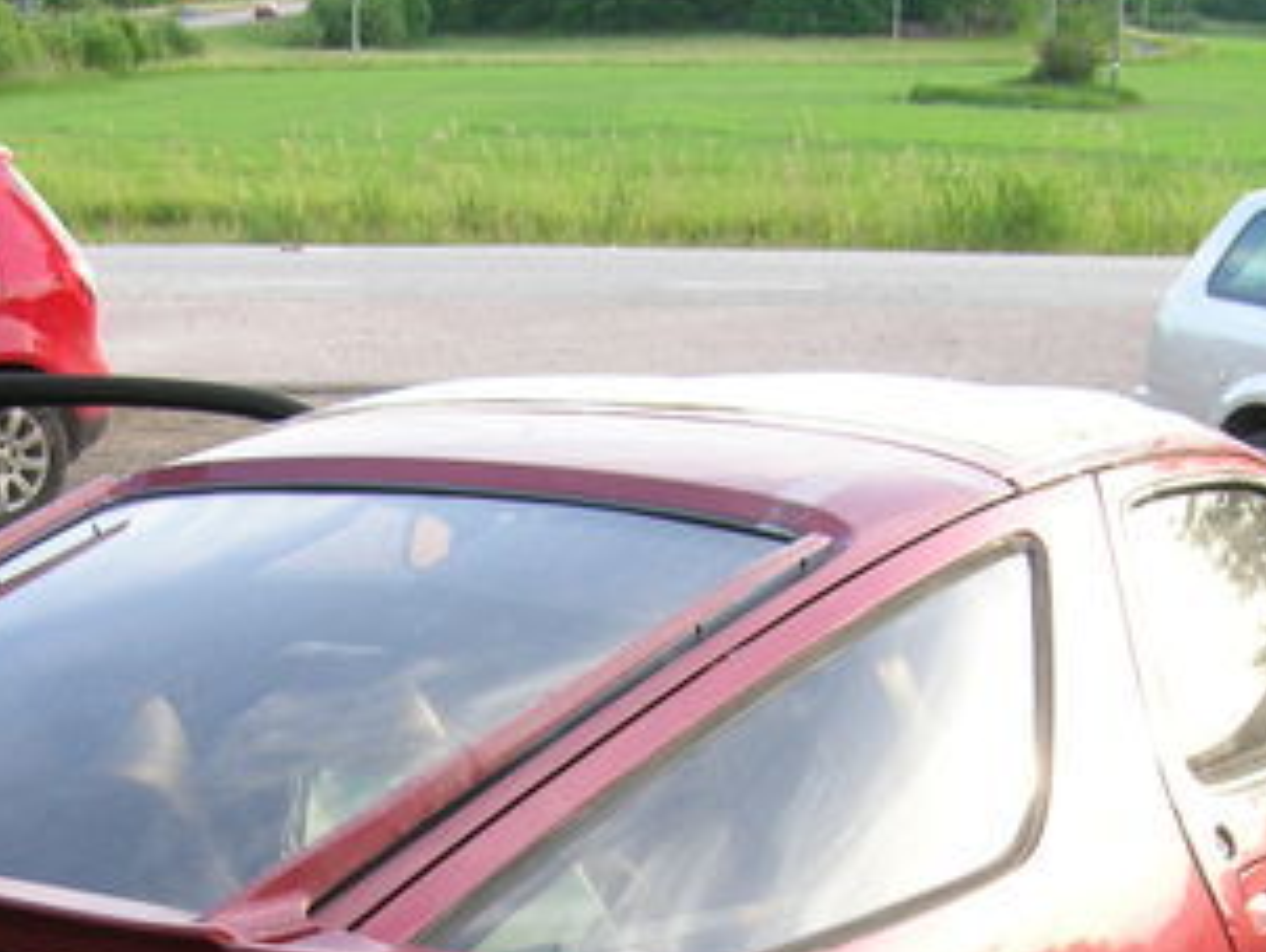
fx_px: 2635
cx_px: 583
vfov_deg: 19.8
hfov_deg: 27.0
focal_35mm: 72
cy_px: 977
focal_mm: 5.7
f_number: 4.9
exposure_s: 1/43.3
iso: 50
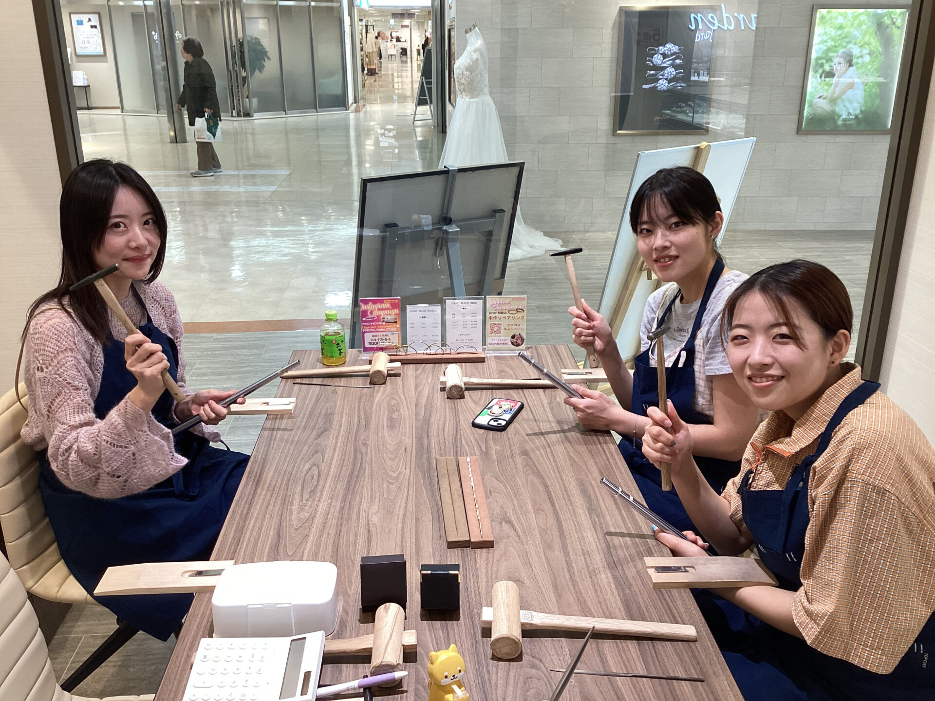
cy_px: 350
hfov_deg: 58.4
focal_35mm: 31
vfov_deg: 45.4
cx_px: 468
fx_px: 837
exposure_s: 1/60
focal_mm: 3.3
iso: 80
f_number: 2.4
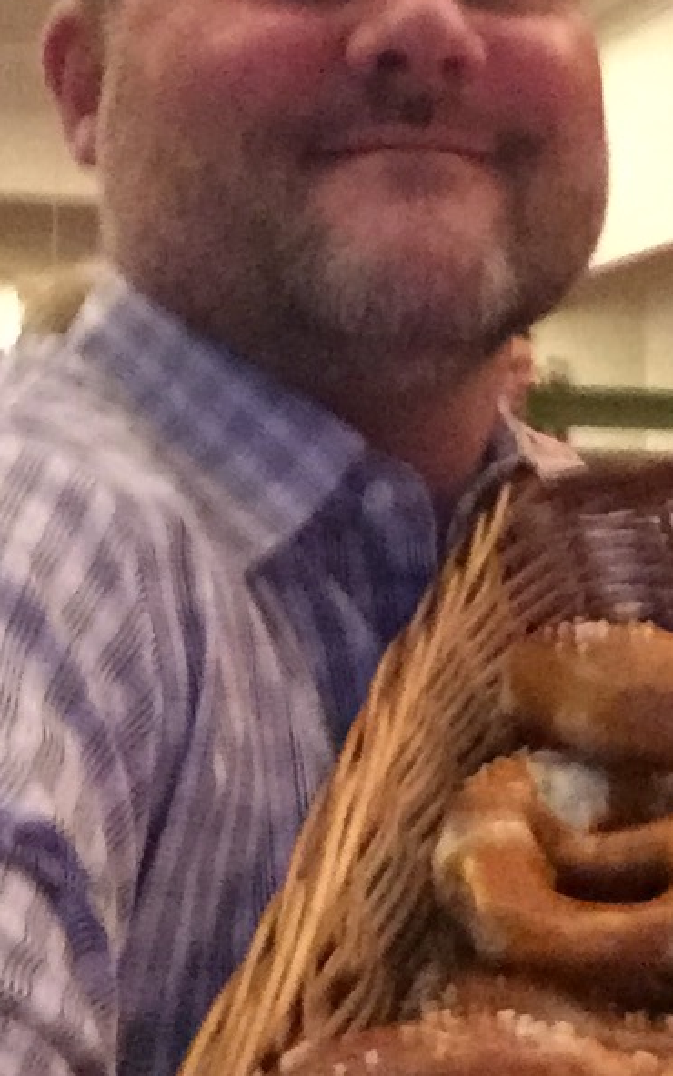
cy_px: 207
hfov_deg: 18.2
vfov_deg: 28.3
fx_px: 2084
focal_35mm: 71
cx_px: 551
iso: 1000
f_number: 2.2
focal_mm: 2.65
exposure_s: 1/17
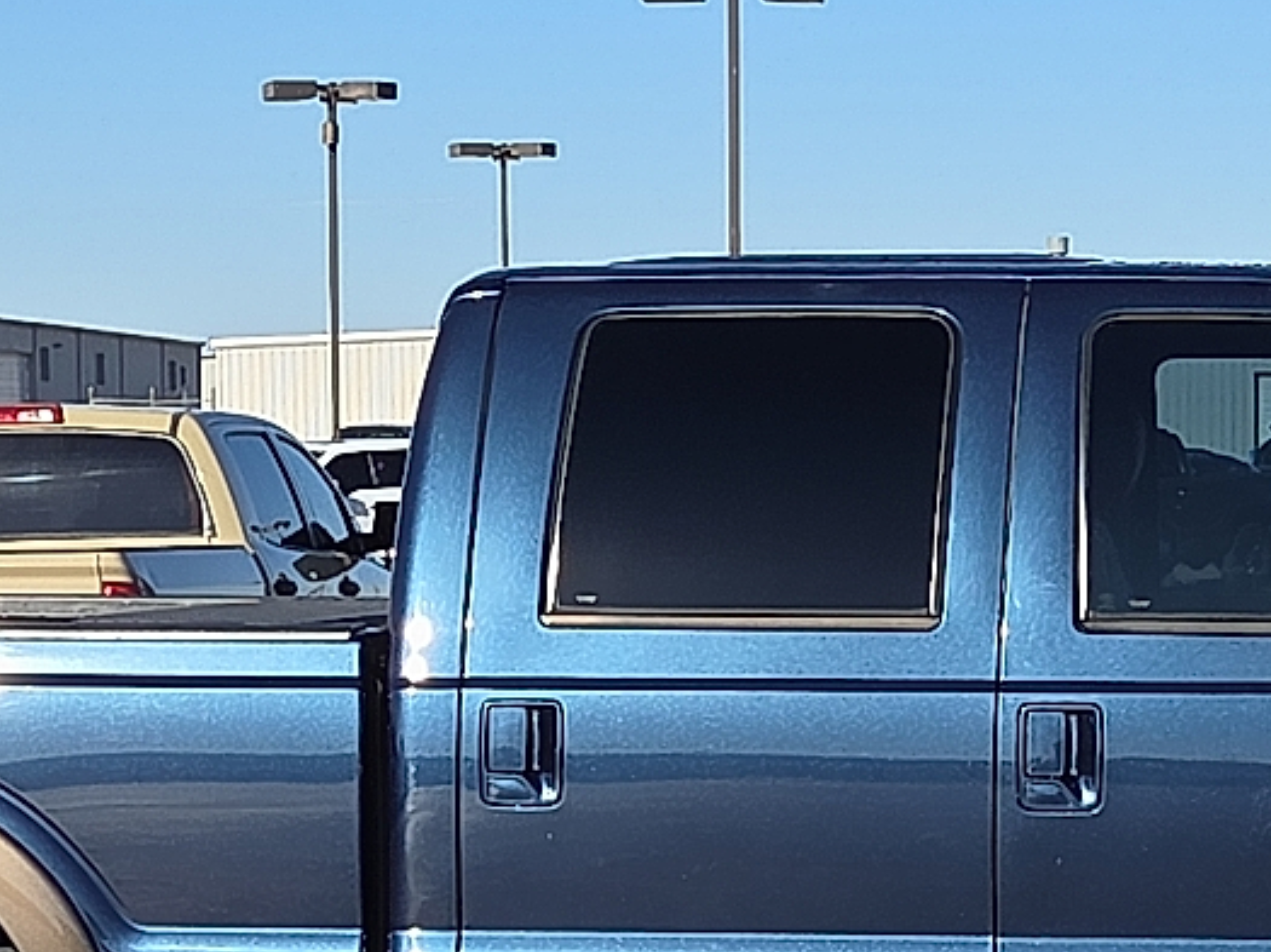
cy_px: 804
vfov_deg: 12.1
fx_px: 4476
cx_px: 920
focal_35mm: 122
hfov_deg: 16.1
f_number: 1.8
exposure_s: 1/10000
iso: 77
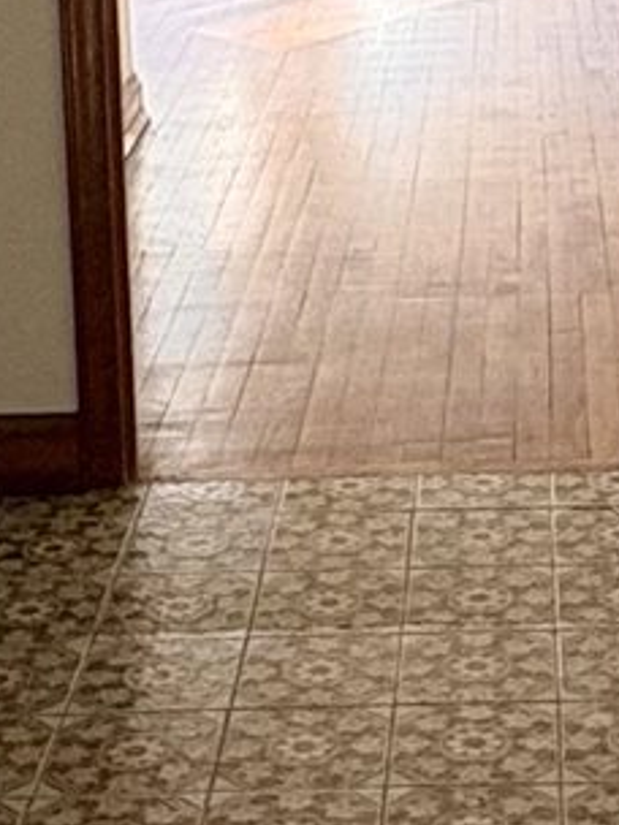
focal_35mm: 106
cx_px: 616
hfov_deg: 13.8
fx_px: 2527
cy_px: -122
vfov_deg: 17.8
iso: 160
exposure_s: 1/99
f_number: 2.2
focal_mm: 2.22
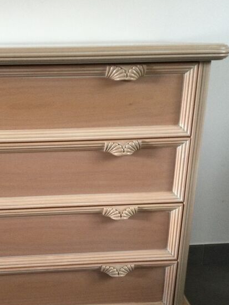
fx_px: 397
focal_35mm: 45
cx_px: 69
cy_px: 213
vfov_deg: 41.3
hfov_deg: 31.8
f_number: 2.4
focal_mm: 3.3
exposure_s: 1/33
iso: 100
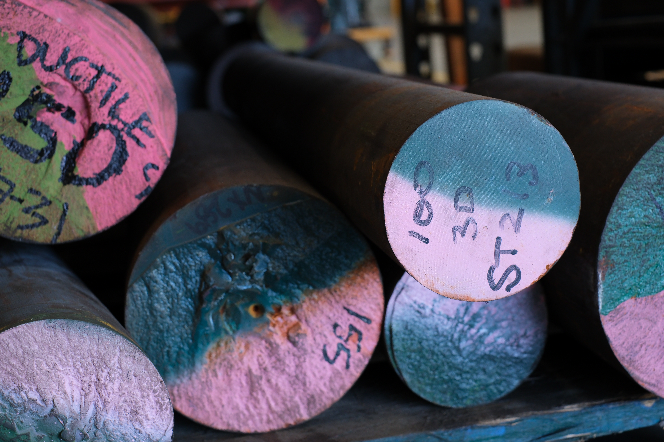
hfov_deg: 37.5
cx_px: 332
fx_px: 977
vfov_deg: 25.5
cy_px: 221
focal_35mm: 53
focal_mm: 35
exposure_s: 1/100
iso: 800
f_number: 5.6
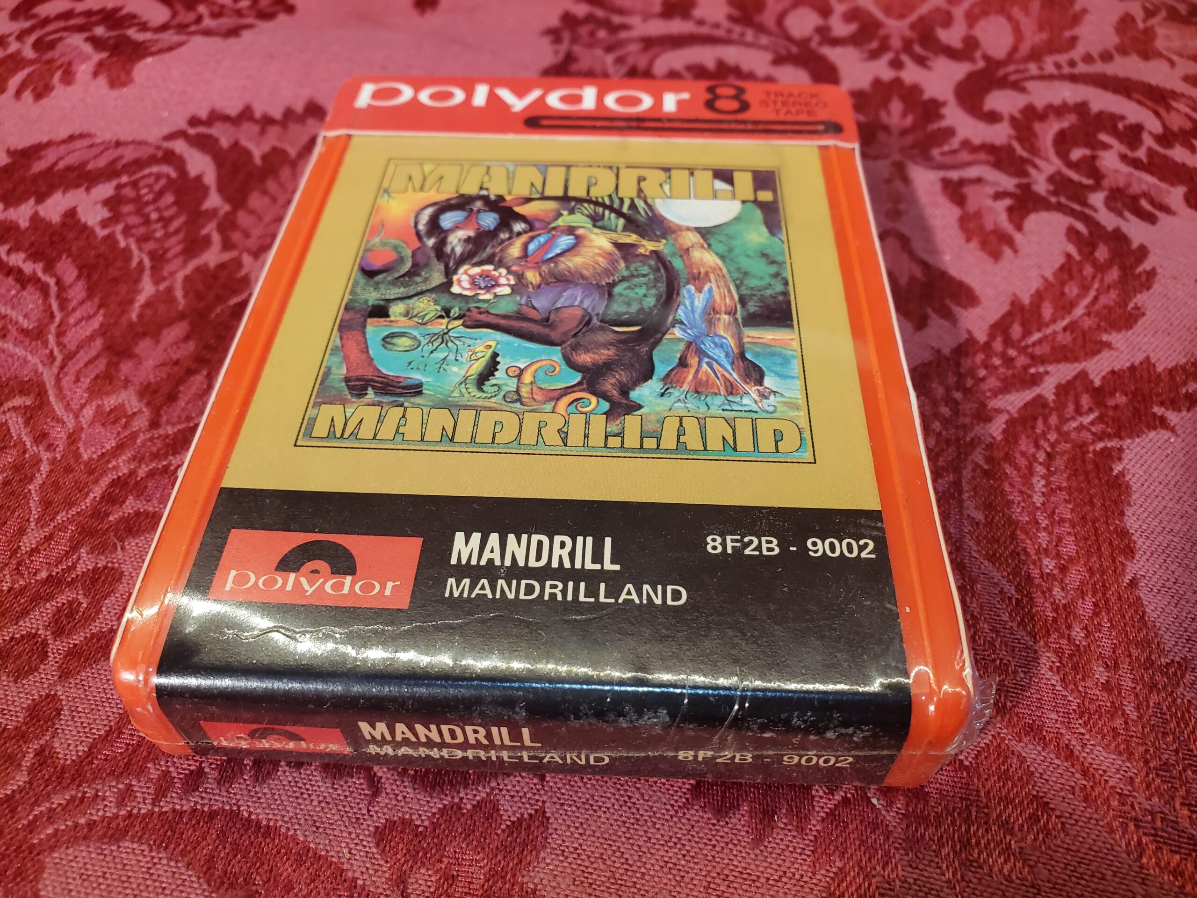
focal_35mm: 26
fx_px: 899
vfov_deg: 53.1
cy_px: 449
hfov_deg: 67.3
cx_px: 598
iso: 200
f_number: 2.4
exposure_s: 1/120
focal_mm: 4.3
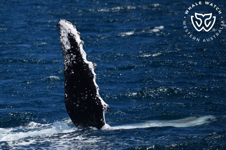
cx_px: 113
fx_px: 3766
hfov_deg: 3.4
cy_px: 75
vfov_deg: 2.3
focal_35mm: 600
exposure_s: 1/8000
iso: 800
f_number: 6.3
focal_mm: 600
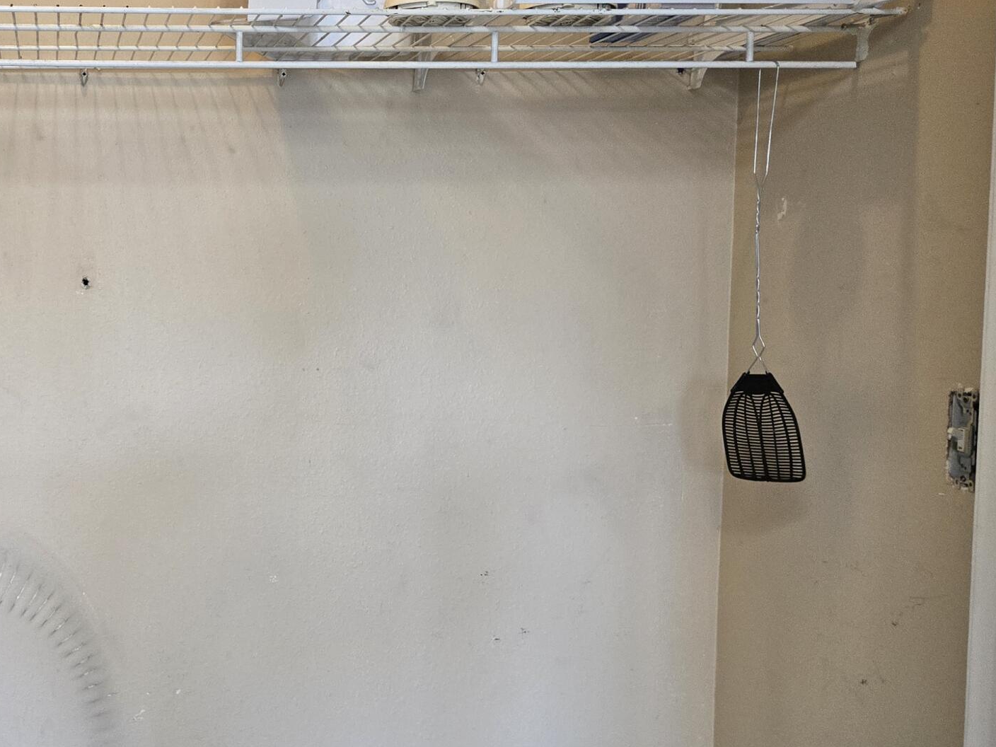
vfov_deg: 29.6
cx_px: 124
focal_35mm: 49
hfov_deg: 36.8
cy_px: 440
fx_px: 1410
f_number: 1.8
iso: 320
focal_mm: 5.4
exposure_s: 1/120
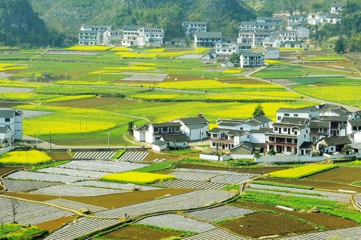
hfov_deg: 15.4
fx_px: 1313
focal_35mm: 131
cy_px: 102
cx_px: 349
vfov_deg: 10.4
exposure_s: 1/40
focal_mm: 44
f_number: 22
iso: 200
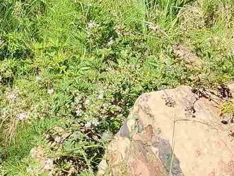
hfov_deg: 14.6
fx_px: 913
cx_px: 81
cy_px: -233
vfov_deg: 9.8
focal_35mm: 135
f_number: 1.8
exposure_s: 1/358
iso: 12
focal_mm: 6.4
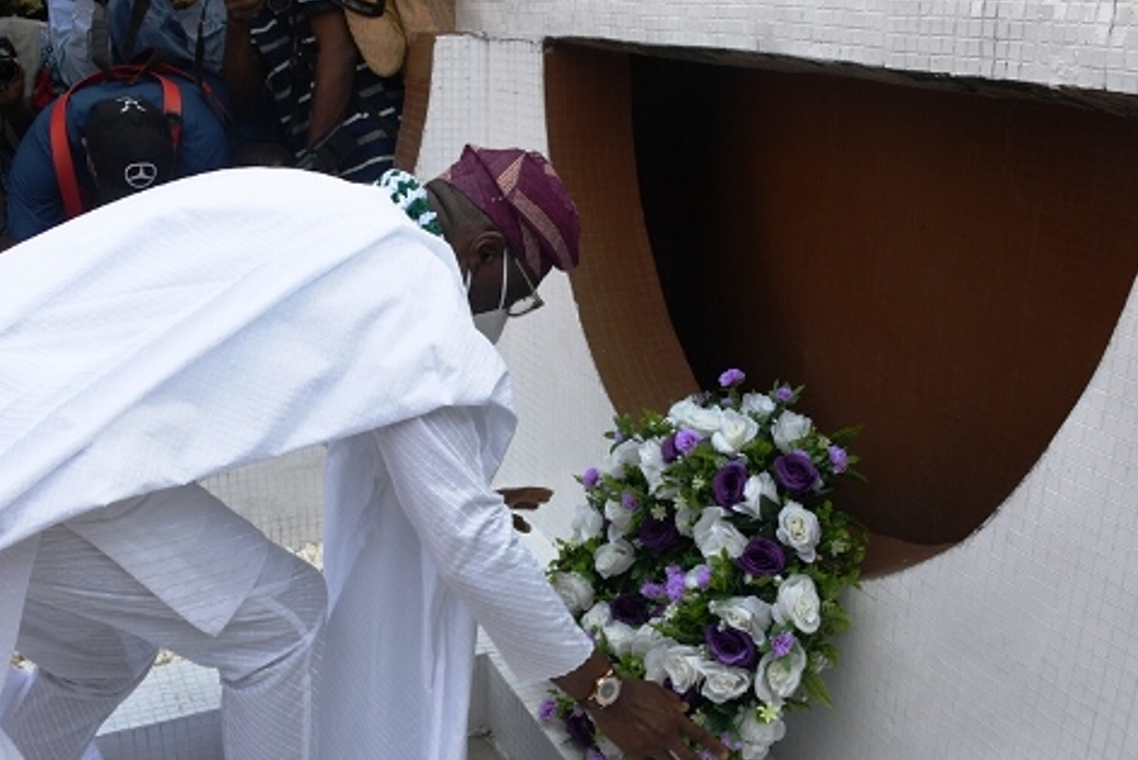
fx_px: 1202
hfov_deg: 50.6
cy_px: 435
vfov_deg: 35.0
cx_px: 637
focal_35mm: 38
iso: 250
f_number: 10
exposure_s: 1/160
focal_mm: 28
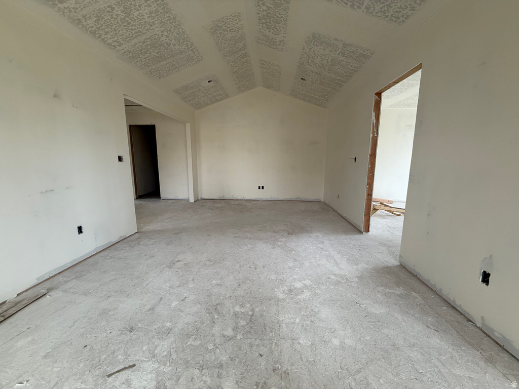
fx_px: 210
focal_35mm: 14
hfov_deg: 102.1
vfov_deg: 85.7
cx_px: 260
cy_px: 194
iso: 160
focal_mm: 2.22
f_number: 2.2
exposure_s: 1/99
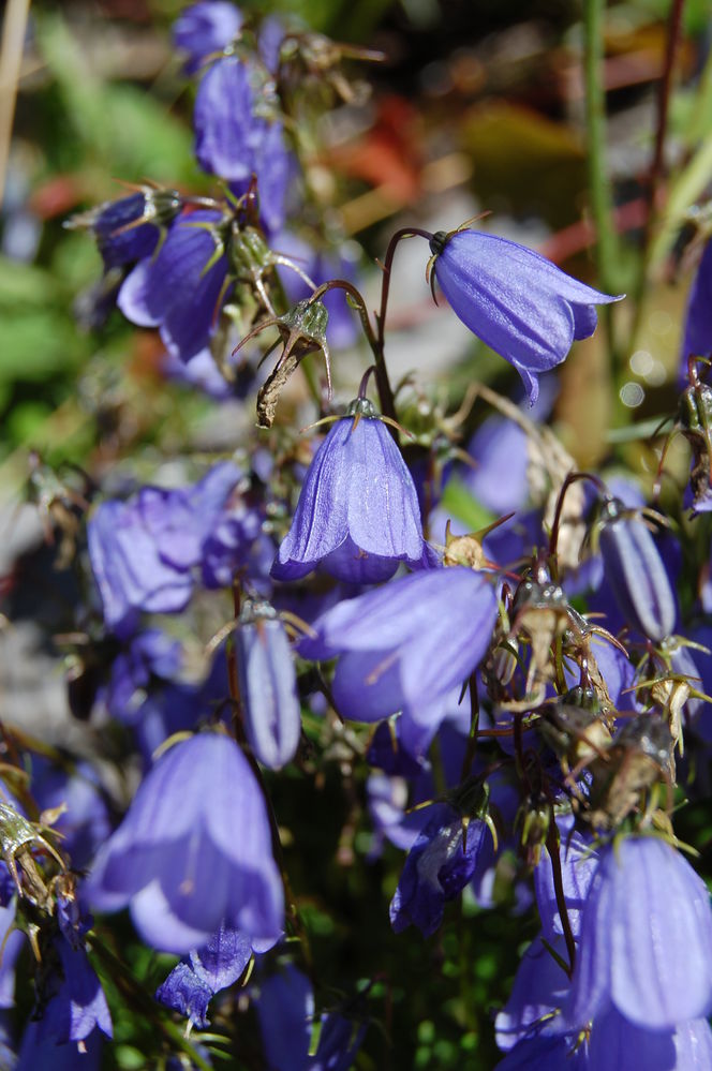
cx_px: 356
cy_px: 536
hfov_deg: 21.5
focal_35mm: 63
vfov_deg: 31.9
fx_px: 1873
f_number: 8
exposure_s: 1/320
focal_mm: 42
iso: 200
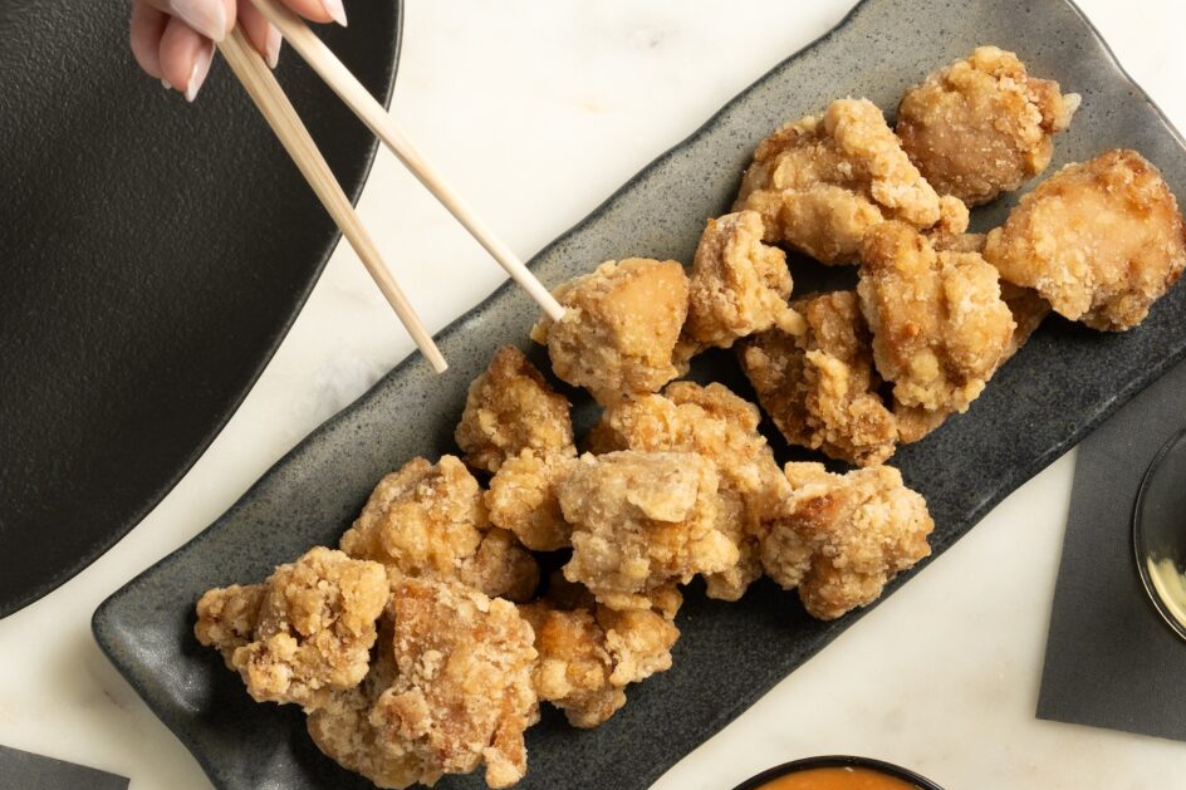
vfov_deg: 11.9
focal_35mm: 115
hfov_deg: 17.8
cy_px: 615
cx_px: 613
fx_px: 3788
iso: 125
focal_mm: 53
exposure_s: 1/200
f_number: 9
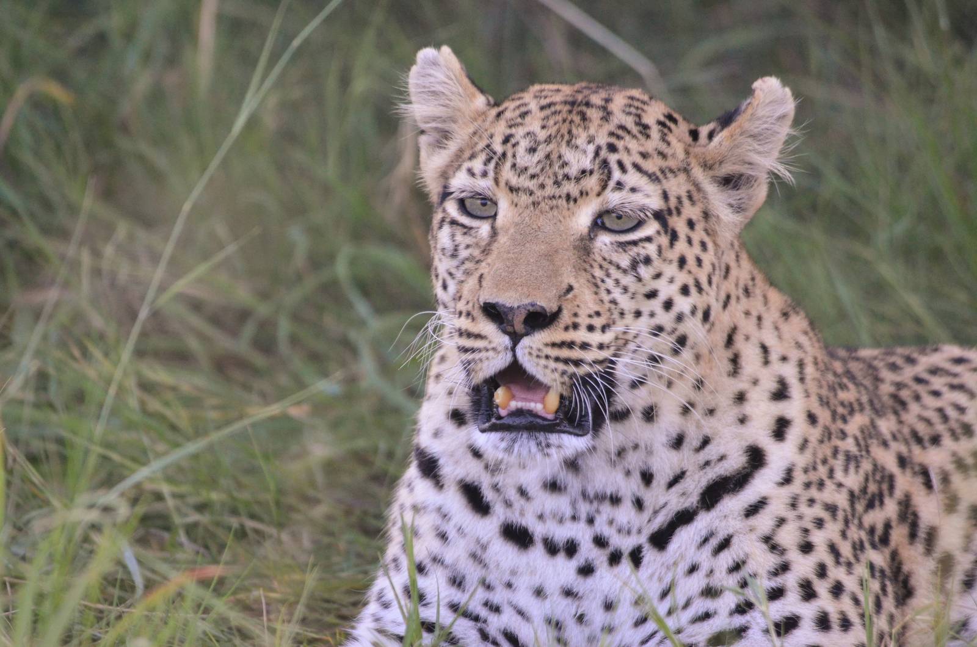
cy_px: 324
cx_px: 488
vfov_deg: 1.8
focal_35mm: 750
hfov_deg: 2.8
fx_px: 20314
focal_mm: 500
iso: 2500
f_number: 7.1
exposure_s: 1/800
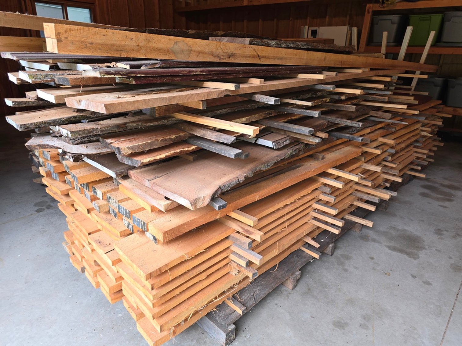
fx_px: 307
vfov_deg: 58.9
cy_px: 173
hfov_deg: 73.9
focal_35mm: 23
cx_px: 231
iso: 100
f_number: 1.7
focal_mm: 6.3
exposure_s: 1/60
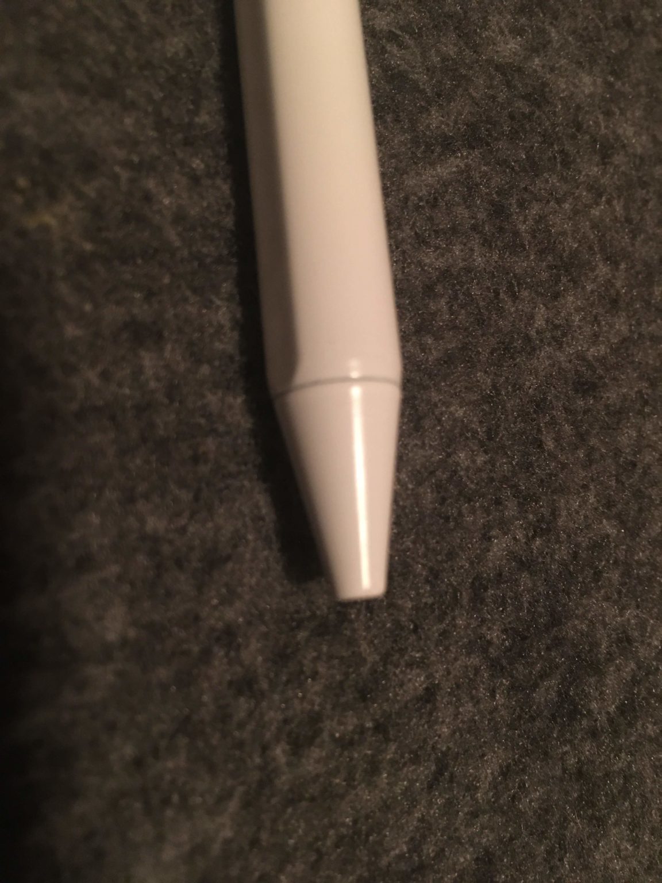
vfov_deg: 61.7
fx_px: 739
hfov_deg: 48.2
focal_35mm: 29
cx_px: 331
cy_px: 442
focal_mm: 4.15
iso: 64
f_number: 2.2
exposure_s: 1/4
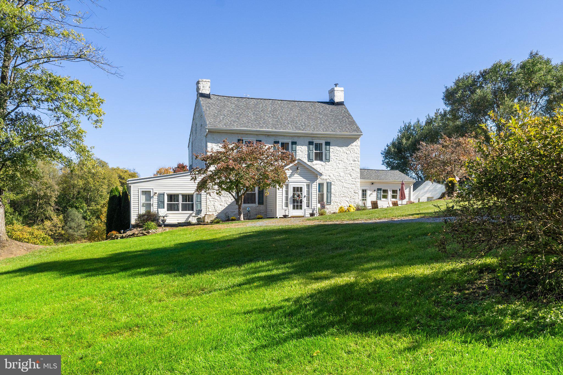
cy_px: 188
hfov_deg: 61.9
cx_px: 282
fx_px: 469
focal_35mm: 30
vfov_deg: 43.6
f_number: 8
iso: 800
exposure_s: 1/1600
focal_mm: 20
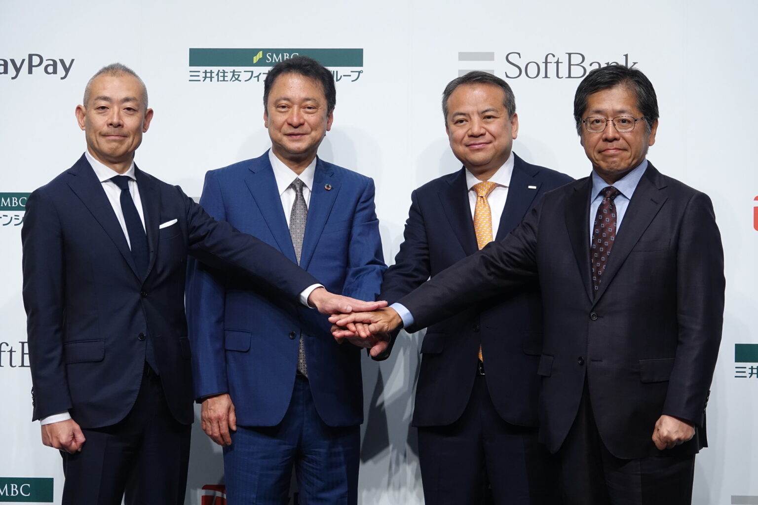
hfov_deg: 12.9
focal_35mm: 159
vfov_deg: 8.6
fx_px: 3348
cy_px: 252
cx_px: 379
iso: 640
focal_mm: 58.29
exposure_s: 1/160
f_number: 4
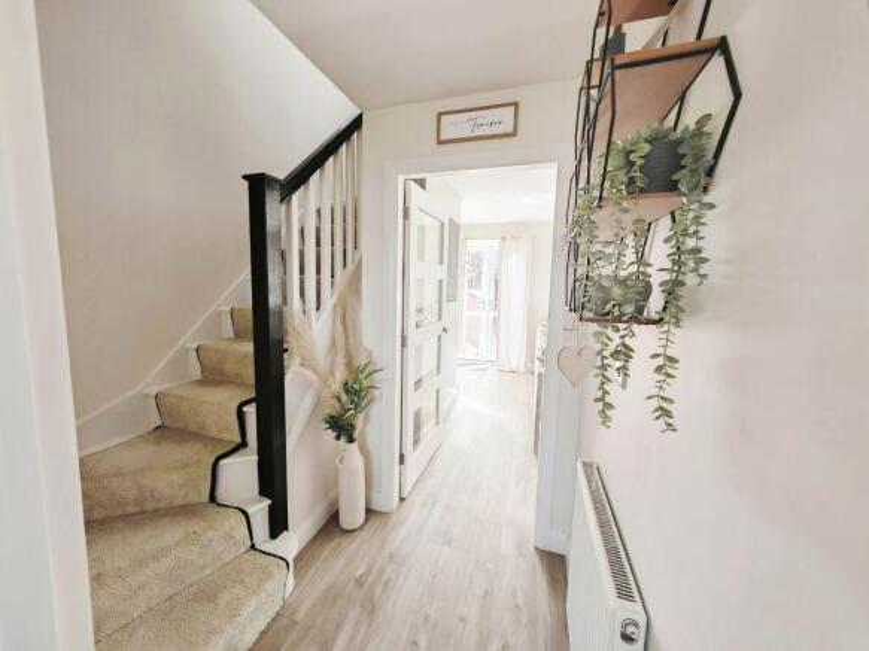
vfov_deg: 89.9
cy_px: 326
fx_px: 326
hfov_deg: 106.2
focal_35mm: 13
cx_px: 434
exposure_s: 1/47
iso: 250
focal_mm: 1.82
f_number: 2
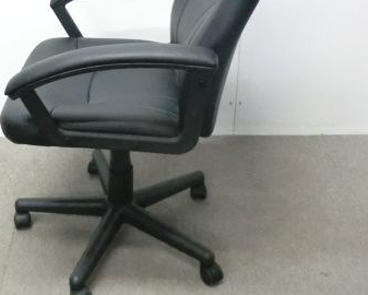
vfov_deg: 29.4
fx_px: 545
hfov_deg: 36.2
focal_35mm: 50
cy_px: 48
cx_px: 81
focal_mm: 4.9
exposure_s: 1/30
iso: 800
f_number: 3.2
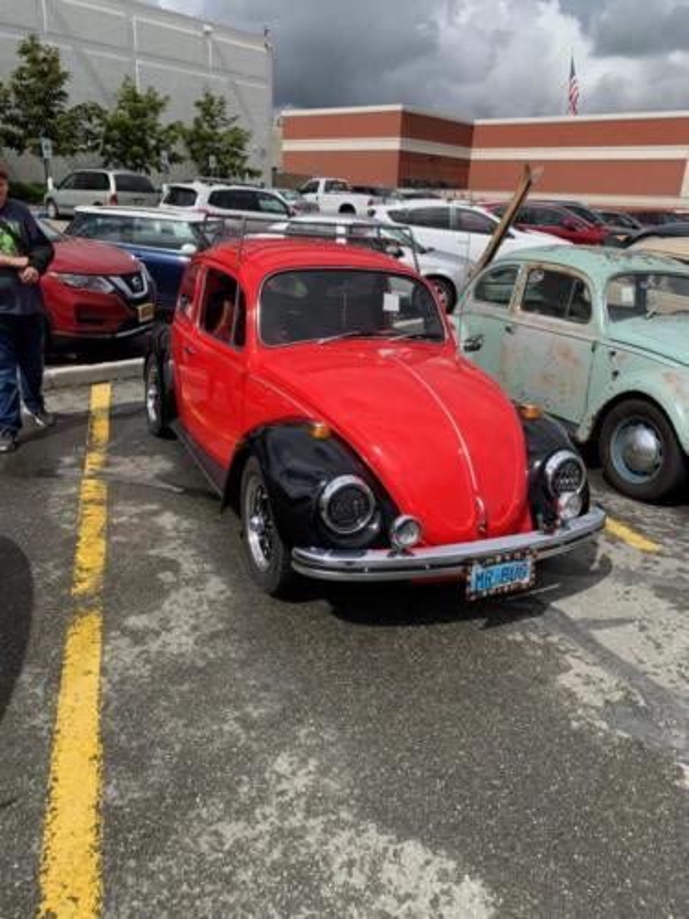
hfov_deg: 53.1
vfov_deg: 67.3
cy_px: 460
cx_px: 344
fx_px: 690
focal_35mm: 26
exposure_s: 1/3086
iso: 25
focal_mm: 4.25
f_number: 1.8
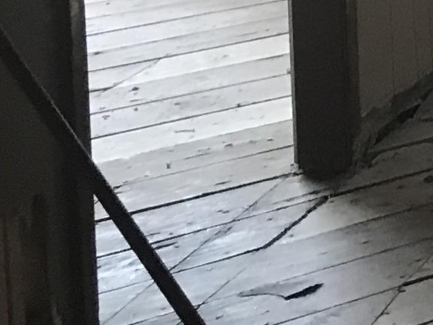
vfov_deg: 9.5
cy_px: -323
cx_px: 1117
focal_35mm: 147
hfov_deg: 10.9
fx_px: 1840
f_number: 1.8
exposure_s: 1/30
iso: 40
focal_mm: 3.99
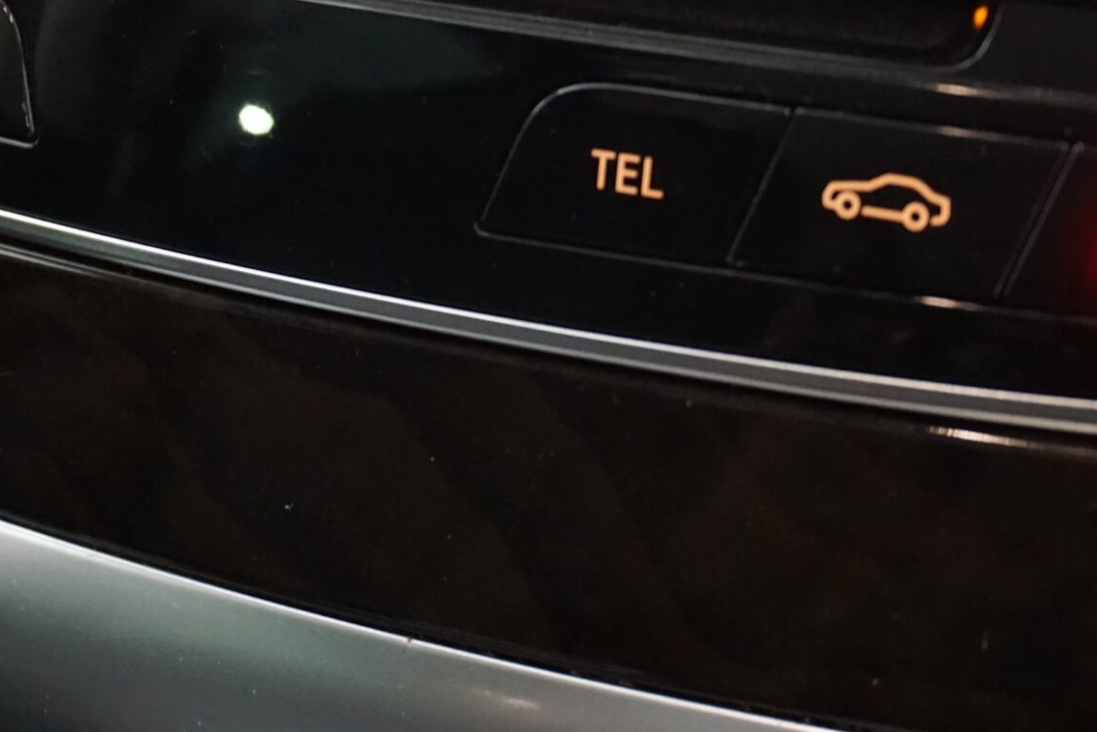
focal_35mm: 91
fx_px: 2777
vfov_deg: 14.7
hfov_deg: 22.3
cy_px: -45
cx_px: 567
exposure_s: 1/6
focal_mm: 27
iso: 3200
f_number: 4.5
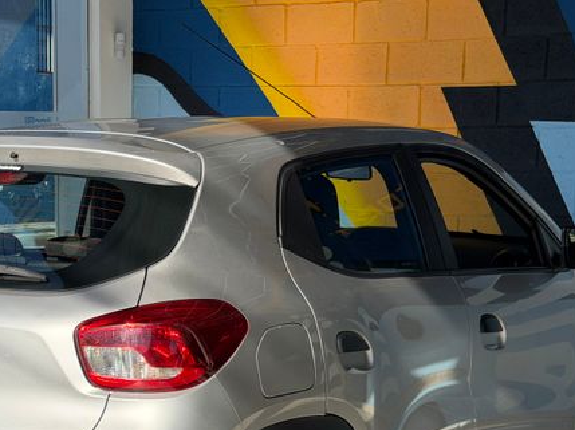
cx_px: 208
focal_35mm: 86
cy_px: 363
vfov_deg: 17.0
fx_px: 1427
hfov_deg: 22.7
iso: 100
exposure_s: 1/4587
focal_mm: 6.76
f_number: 1.78
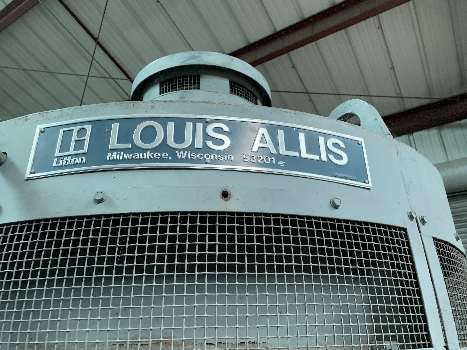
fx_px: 351
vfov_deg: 53.1
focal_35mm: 26
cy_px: 175
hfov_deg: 67.3
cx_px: 234
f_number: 1.8
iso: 320
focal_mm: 4.25
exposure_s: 1/60
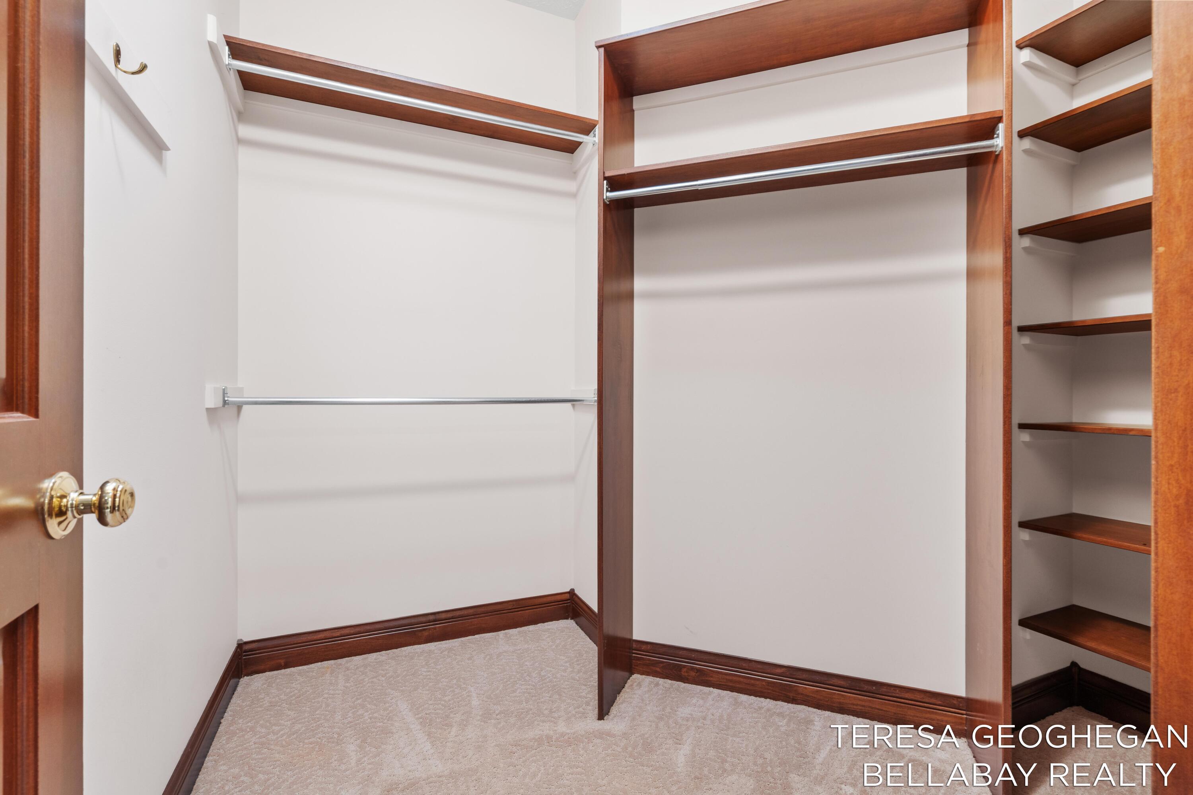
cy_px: 398
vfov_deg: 73.7
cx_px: 596
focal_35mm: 16
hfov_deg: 96.7
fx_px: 530
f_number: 8
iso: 250
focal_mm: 16
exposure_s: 5
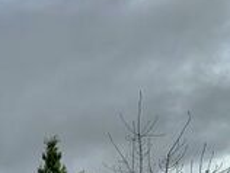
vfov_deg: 11.8
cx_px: -227
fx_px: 765
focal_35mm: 115
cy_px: 328
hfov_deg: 14.3
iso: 25
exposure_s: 1/396
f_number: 1.8
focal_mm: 4.25
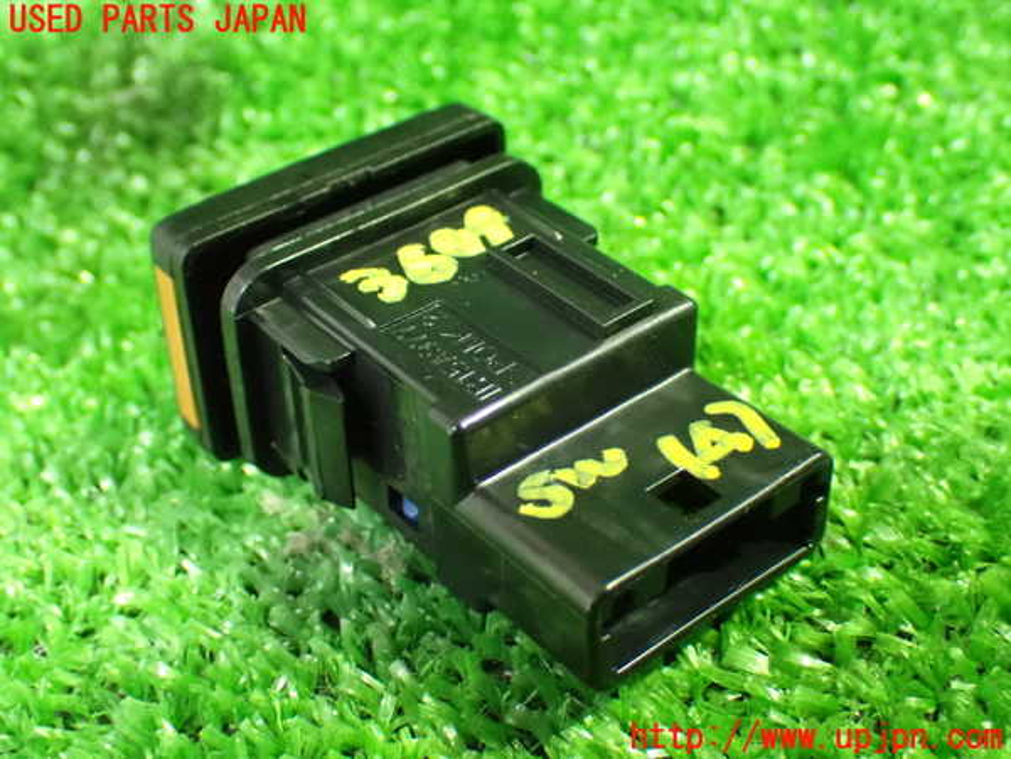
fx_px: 1577
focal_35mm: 54
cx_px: 506
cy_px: 380
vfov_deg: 27.0
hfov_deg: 35.5
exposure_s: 1/20
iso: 1600
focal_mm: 9.65
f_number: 3.3
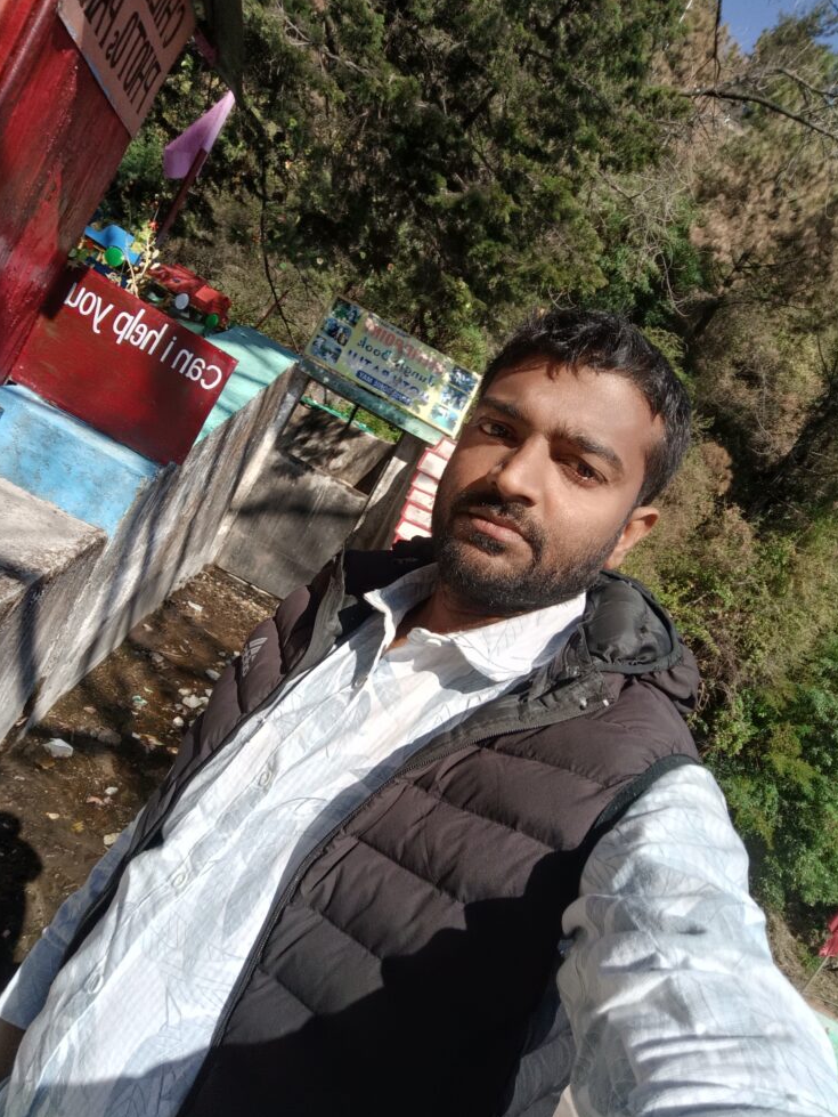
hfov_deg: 58.9
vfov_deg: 73.9
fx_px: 742
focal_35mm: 23
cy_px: 556
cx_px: 414
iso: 50
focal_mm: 2.87
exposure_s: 1/399
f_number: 2.4
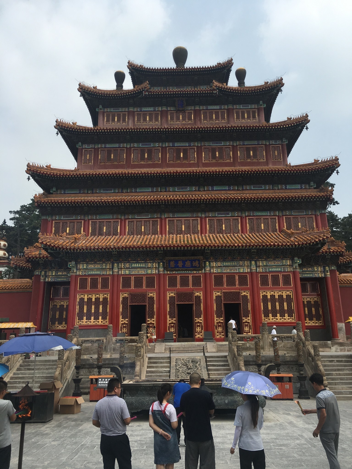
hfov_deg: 48.2
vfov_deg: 61.7
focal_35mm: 29
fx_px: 393
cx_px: 176
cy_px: 234
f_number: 2.2
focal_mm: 4.15
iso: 25
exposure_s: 1/1972
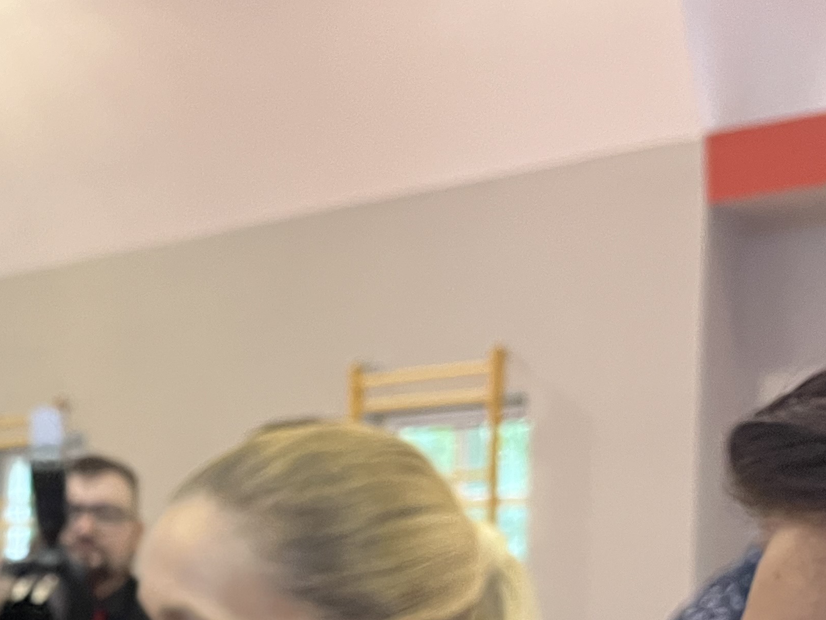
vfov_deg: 21.2
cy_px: 716
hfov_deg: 26.8
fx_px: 1551
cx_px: -133
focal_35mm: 65
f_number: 1.6
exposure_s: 1/50
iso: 250
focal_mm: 5.1
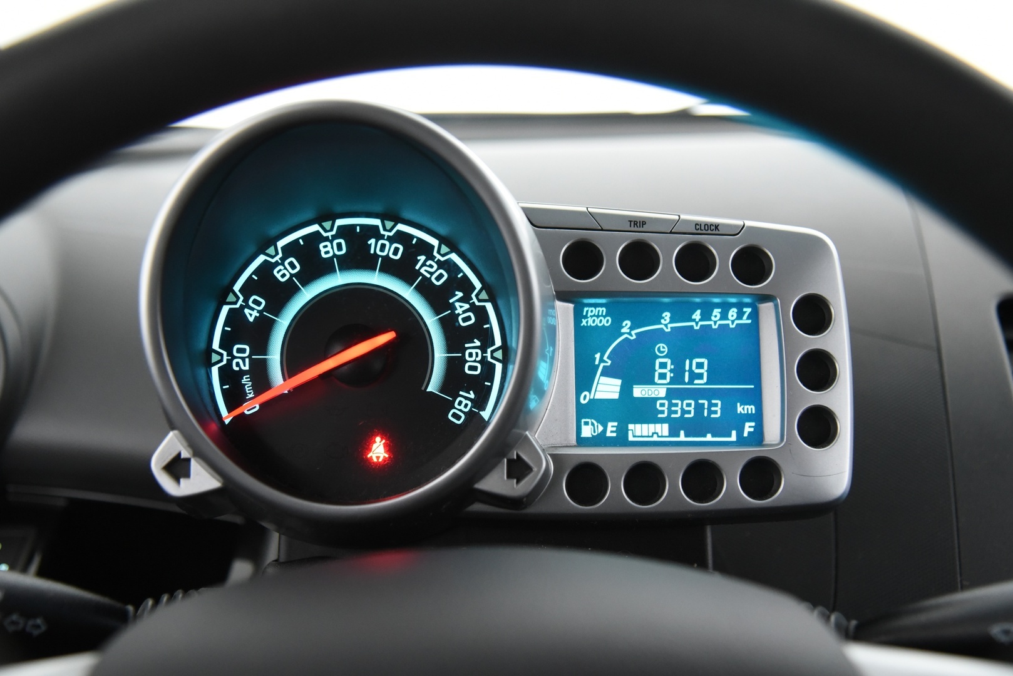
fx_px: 1238
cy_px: 338
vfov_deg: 30.5
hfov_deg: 44.5
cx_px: 506
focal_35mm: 44
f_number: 4
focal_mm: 44
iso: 4000
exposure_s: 1/30
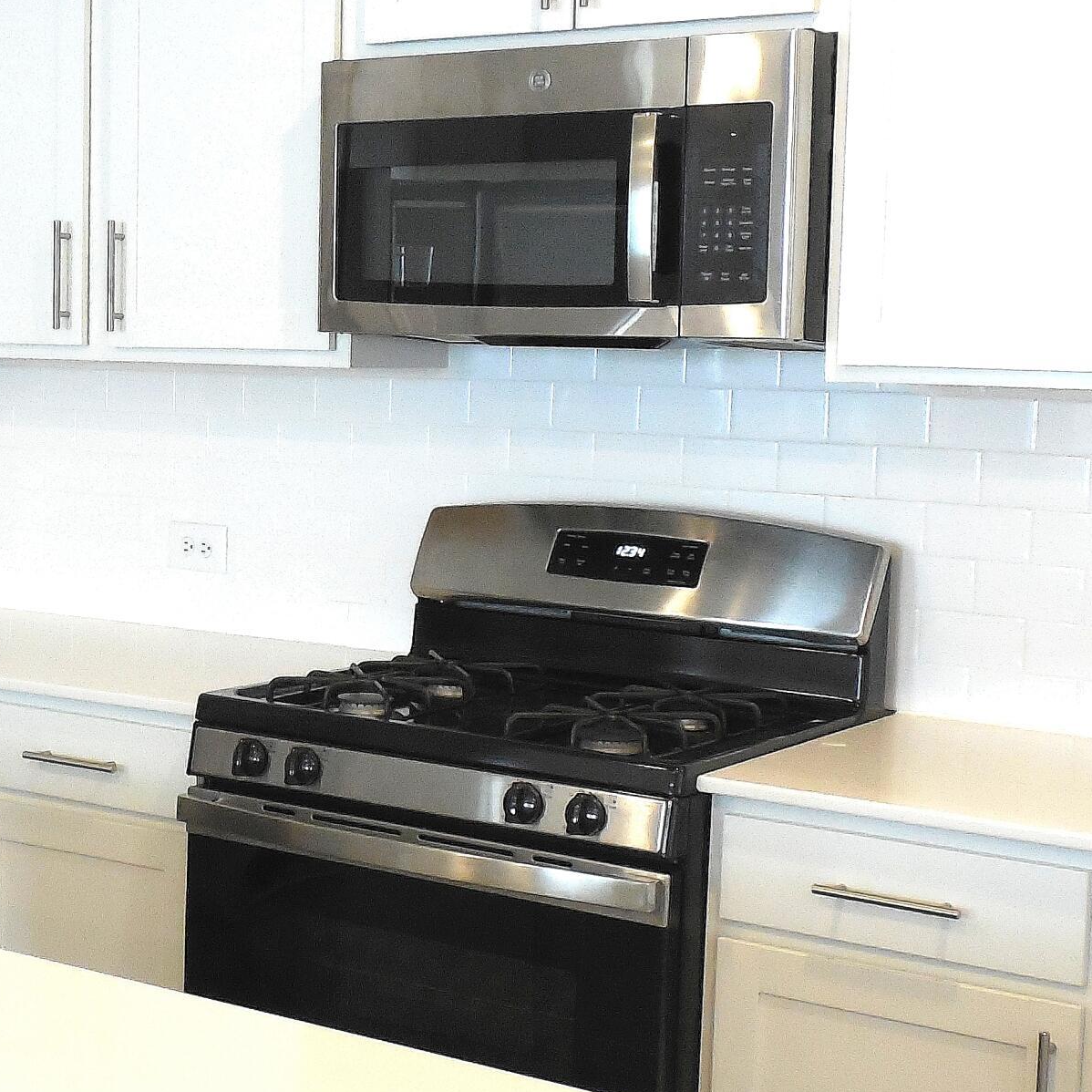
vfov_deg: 27.7
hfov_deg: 27.3
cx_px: 260
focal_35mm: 62
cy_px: 553
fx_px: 2213
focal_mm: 5
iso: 320
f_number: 3.5
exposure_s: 1/30
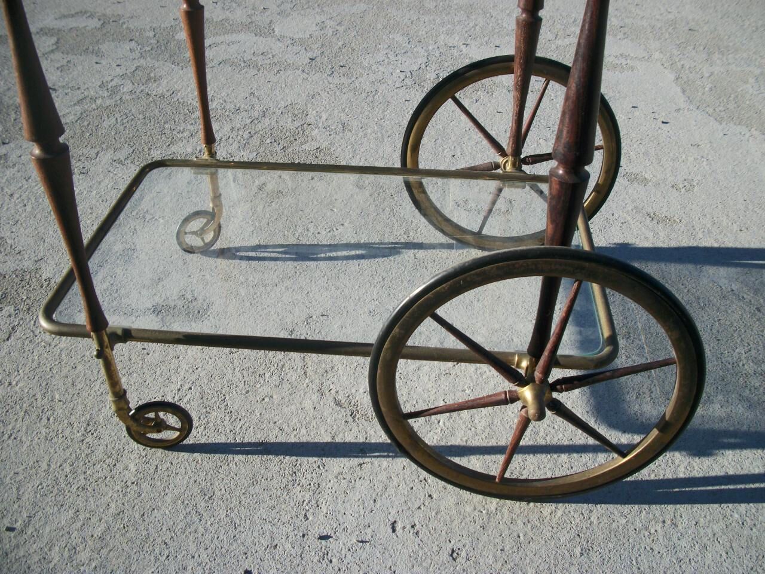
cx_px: 382
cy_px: 287
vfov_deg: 44.2
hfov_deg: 56.8
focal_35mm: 32
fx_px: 707
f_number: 8.8
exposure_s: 1/100
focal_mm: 5.7
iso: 80
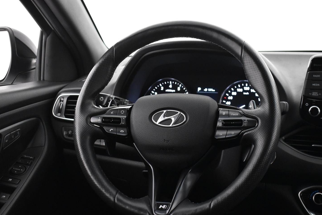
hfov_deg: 37.8
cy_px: 120
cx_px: 166
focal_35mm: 53
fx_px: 470
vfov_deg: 25.7
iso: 3200
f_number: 4.2
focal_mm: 31
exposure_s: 1/30
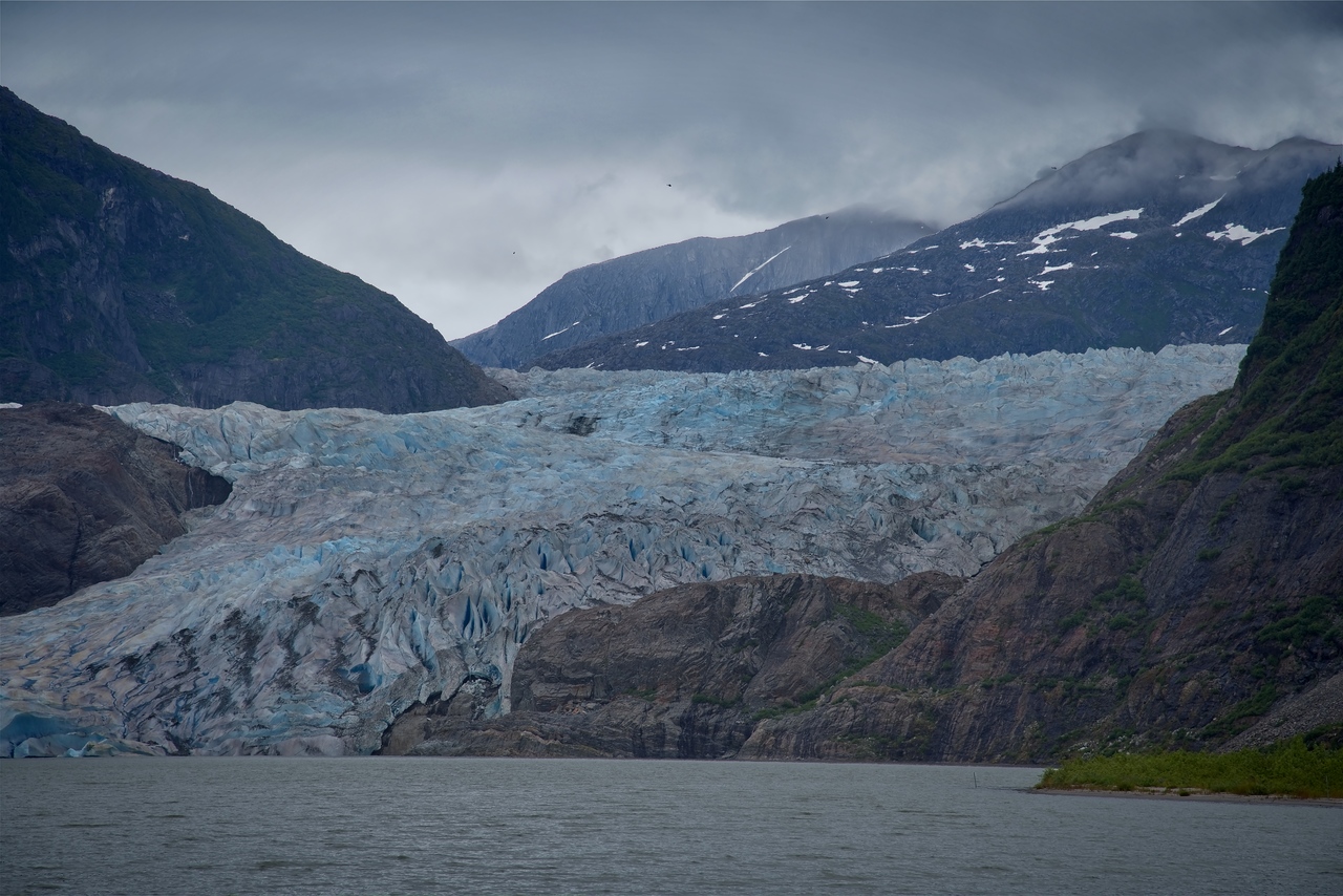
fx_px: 4477
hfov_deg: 17.1
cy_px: 448
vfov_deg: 11.4
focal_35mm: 120
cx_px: 672
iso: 100
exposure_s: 1/320
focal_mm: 120
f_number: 9
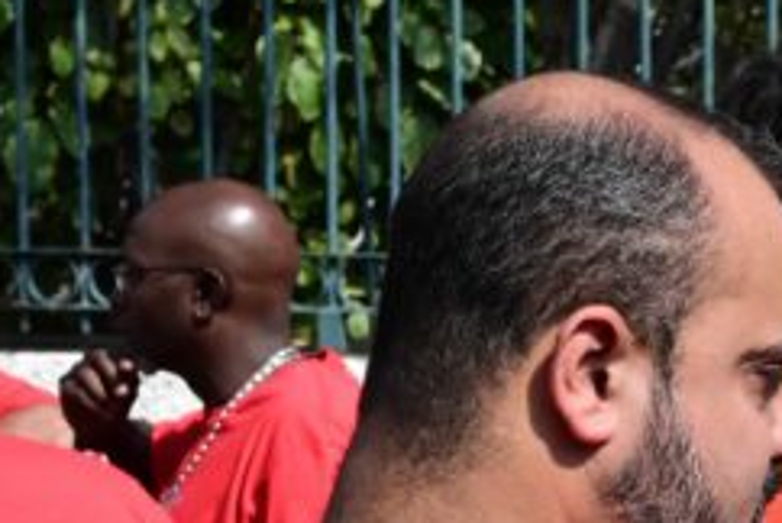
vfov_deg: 7.4
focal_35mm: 186
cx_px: 1231
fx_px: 4045
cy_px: 570
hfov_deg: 10.6
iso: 200
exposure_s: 1/320
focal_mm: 44
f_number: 9
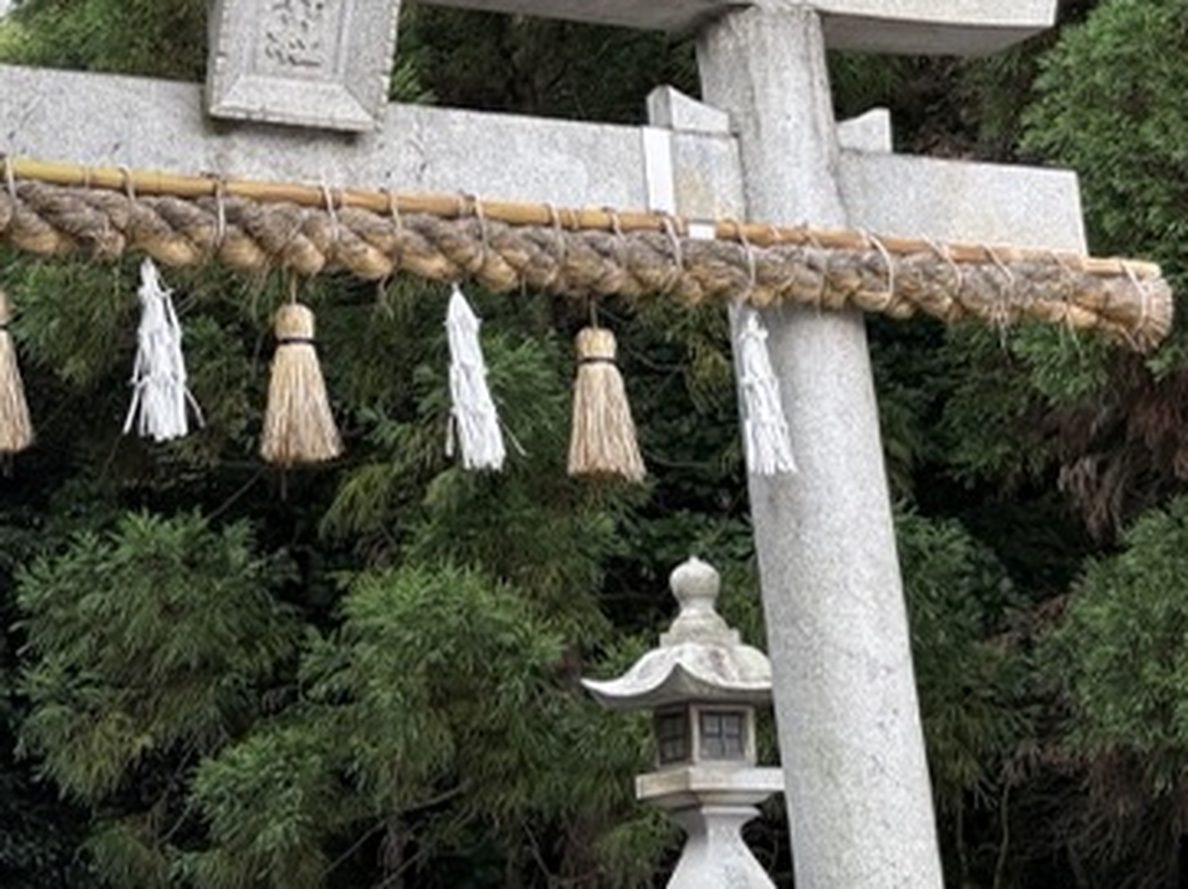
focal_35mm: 92
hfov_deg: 21.1
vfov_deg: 15.6
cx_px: 299
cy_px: -75
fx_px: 3155
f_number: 1.6
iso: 64
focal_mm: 5.96
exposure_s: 1/747
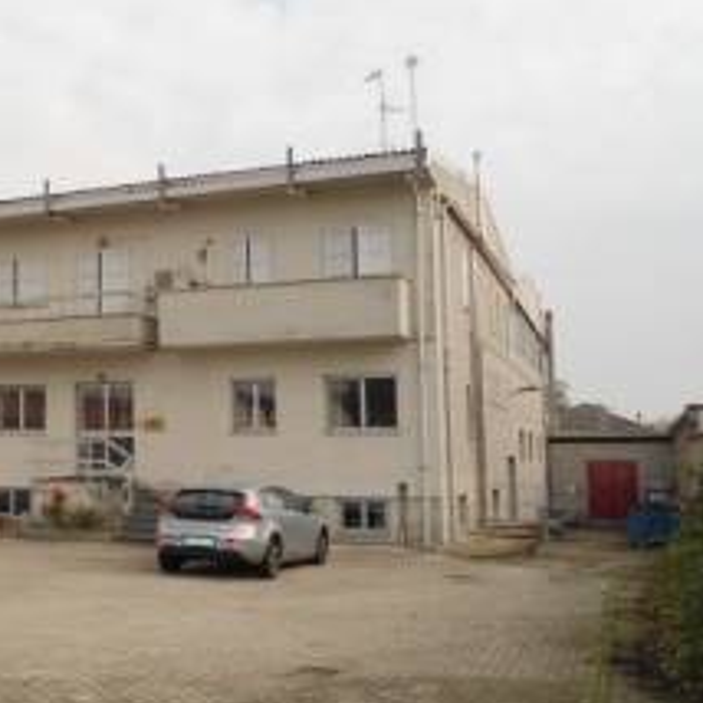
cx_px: 49
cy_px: 384
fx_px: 1103
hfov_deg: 33.2
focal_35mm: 48
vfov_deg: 35.3
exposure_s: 1/1000
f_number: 2.8
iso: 80
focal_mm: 4.7
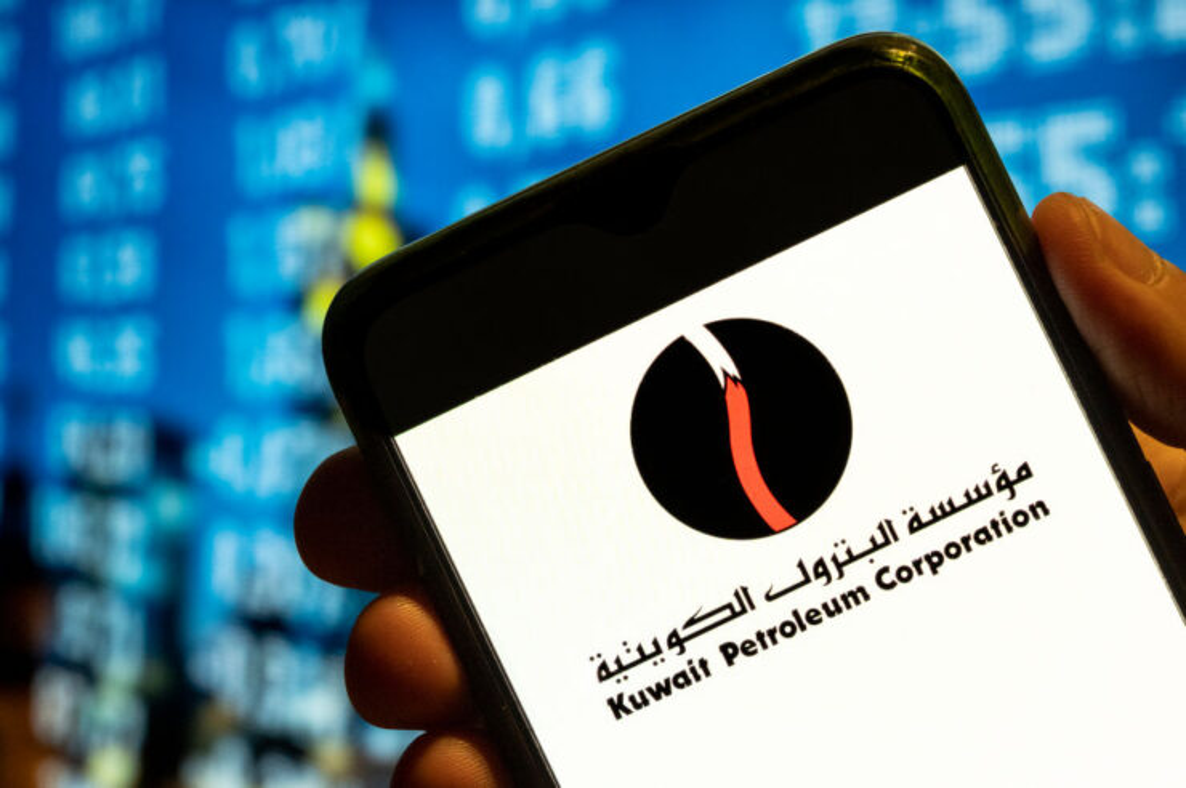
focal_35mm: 70
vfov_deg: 19.4
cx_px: 593
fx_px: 2304
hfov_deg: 28.9
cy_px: 394
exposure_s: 1/100
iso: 3200
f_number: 8
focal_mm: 70
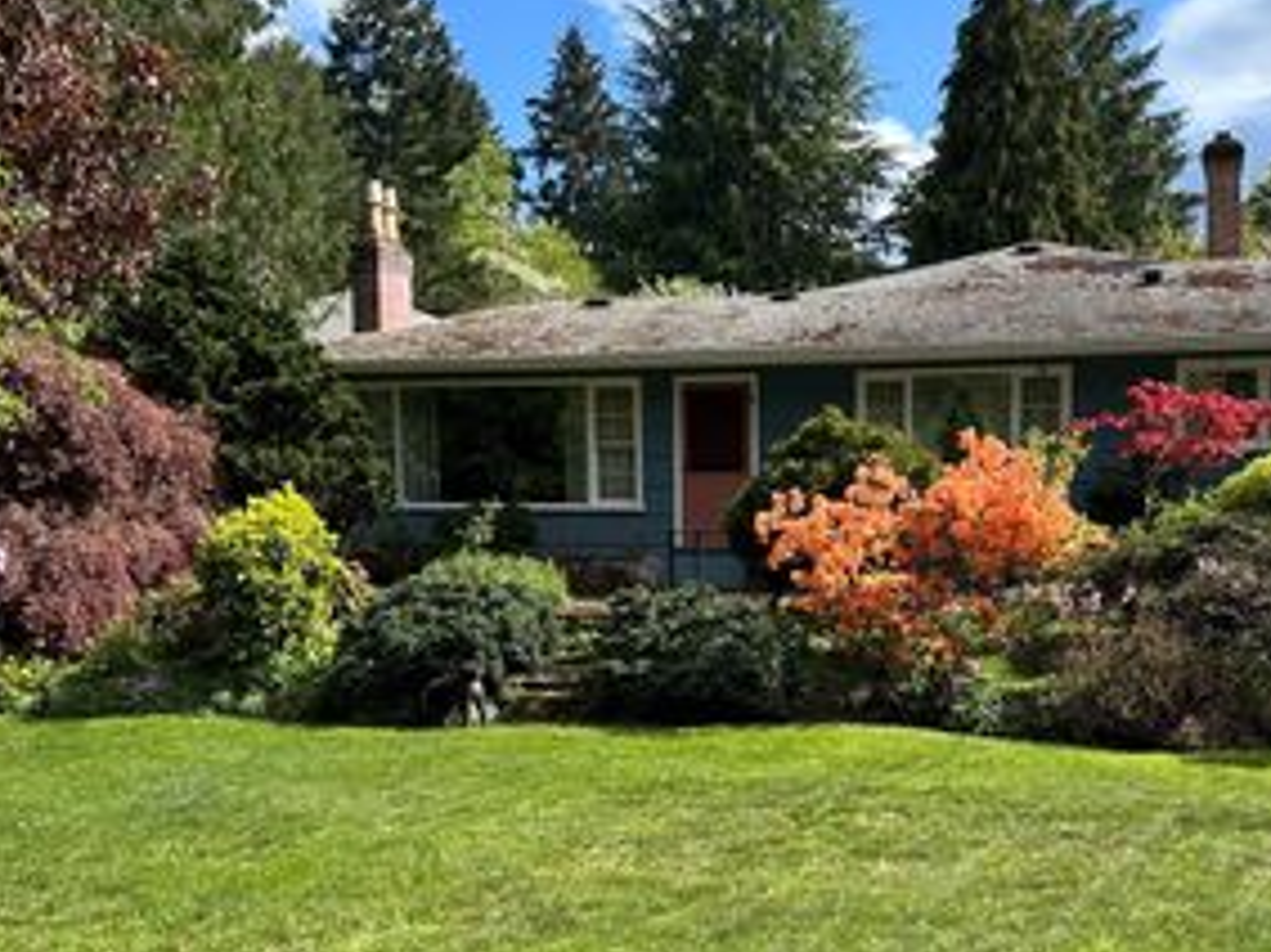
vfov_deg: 31.1
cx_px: 741
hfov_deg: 41.1
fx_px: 1688
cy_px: 671
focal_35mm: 46
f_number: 1.5
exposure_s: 1/1669
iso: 50
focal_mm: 5.7
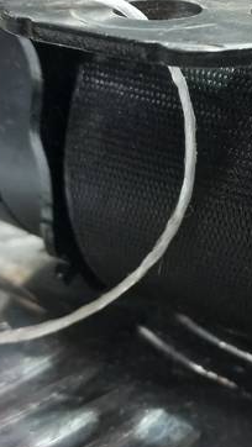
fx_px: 913
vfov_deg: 27.5
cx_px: 277
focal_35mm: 77
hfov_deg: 15.3
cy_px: 188
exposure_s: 1/50
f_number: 1.8
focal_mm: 4.6
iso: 100
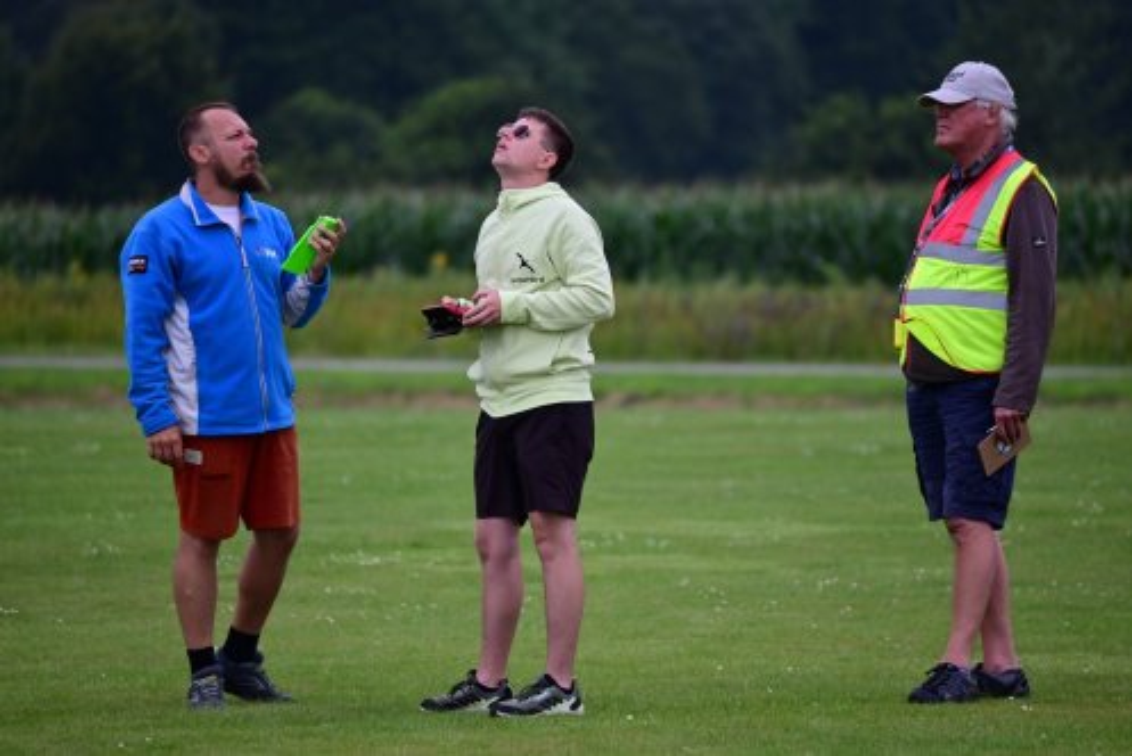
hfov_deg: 6.4
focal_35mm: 320
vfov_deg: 4.3
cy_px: 378
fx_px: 10068
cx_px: 566
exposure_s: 1/1250
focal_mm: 320
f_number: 6.3
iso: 2000
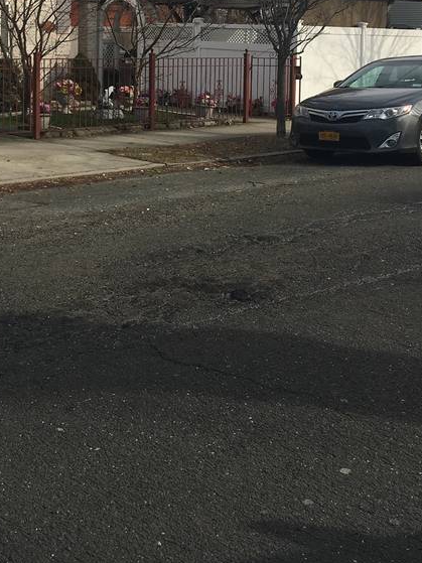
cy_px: 79
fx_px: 911
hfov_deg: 25.8
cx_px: 104
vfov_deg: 32.9
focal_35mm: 56
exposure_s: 1/1425
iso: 25
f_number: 2.2
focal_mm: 4.15
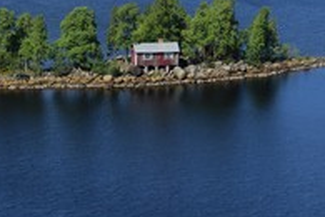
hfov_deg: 4.9
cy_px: 57
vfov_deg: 3.3
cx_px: 63
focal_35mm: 421
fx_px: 3800
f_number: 2.8
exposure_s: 1/1250
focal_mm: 130
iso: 100
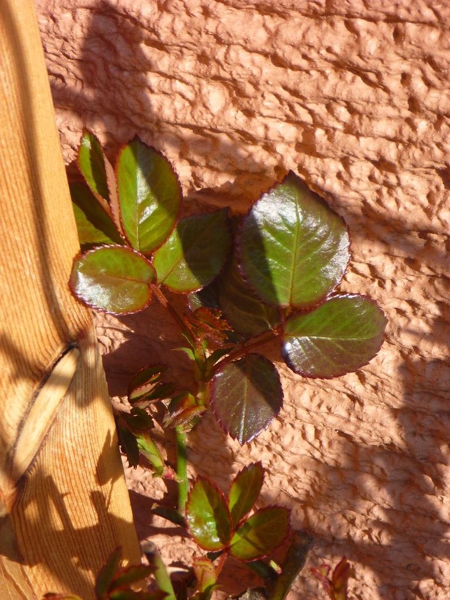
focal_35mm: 58
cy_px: 300
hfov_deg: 25.2
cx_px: 225
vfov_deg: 33.2
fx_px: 1005
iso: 80
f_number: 5
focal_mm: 10.4
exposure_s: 1/200
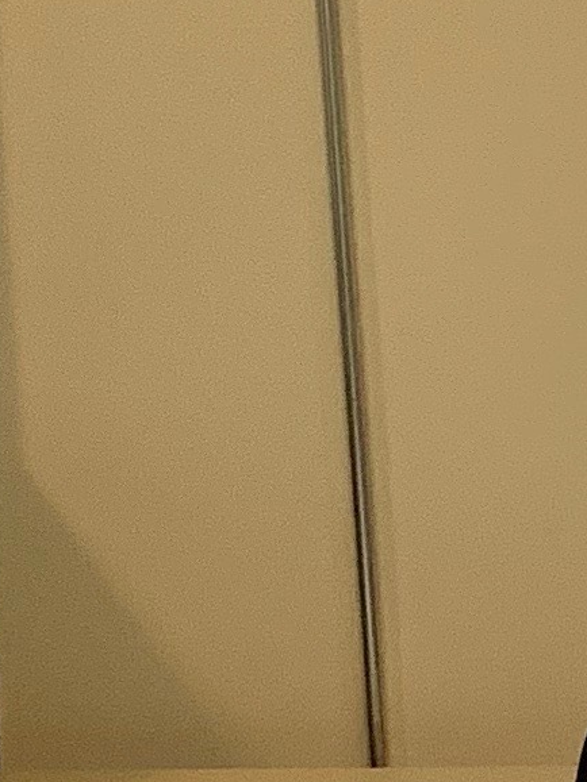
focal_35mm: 181
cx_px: 1420
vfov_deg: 10.9
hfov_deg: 7.6
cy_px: 654
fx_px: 4094
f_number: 1.8
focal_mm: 4.25
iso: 100
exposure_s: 1/60
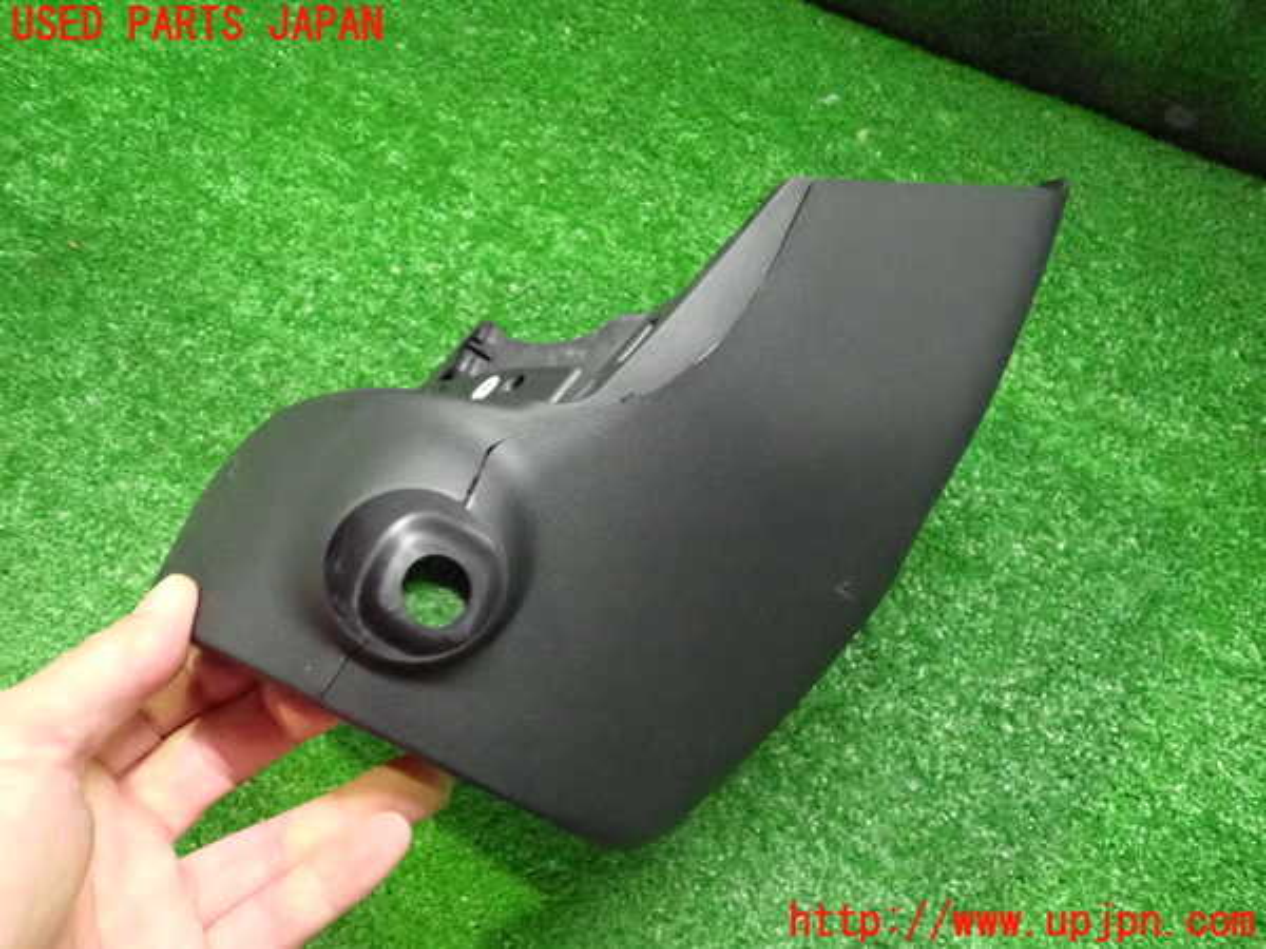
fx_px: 1097
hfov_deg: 60.0
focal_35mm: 30
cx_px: 633
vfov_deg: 46.8
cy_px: 474
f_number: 2.3
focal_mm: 5.4
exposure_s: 1/160
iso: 4000
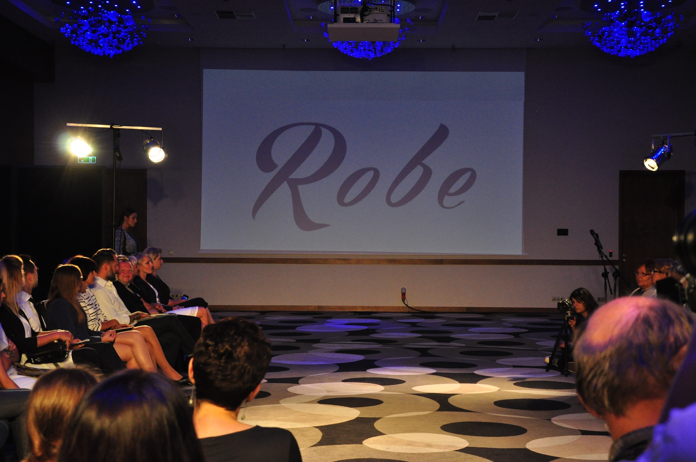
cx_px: 348
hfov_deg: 35.1
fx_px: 1101
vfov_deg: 23.7
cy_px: 231
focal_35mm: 57
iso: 1250
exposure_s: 1/160
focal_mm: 38
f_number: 6.3
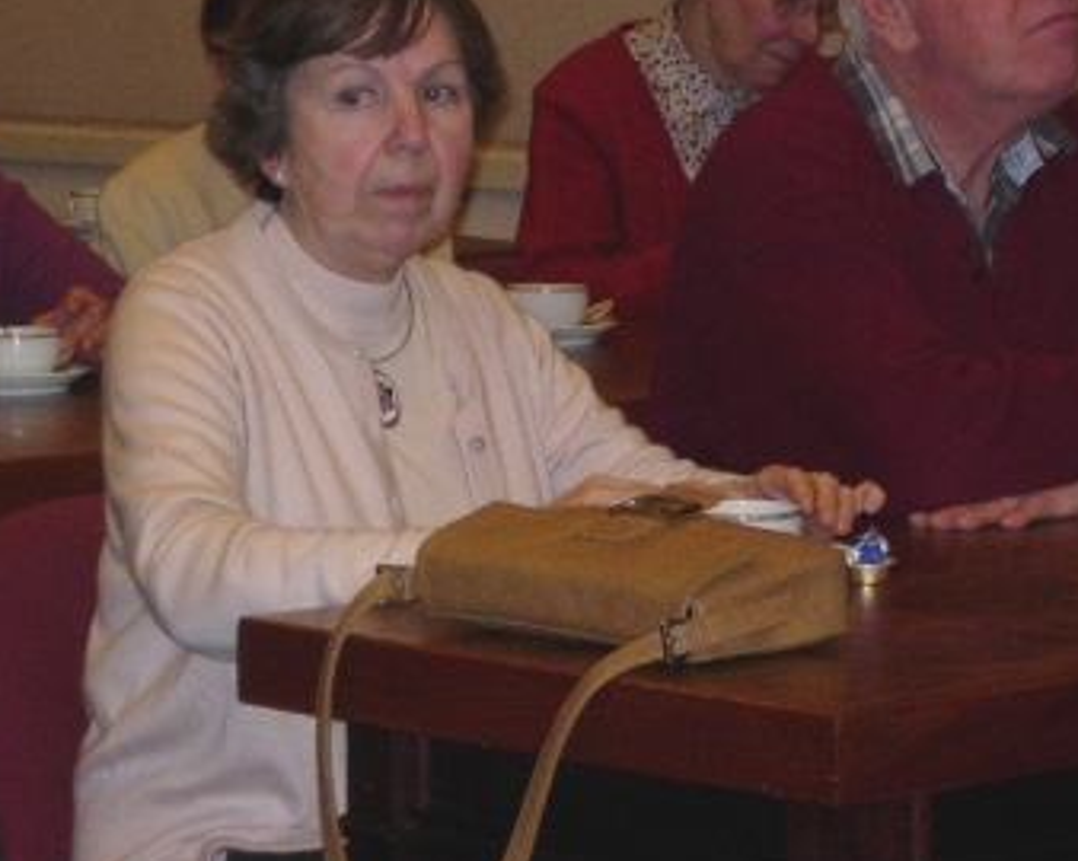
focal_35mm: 196
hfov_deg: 9.8
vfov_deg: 7.9
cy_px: 297
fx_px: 6250
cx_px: 724
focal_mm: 23.4
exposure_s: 1/161
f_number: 4.9
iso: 200
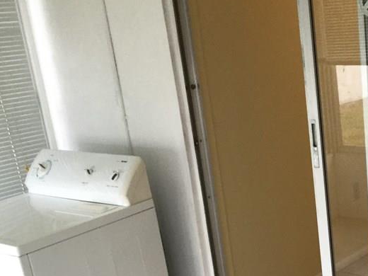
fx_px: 648
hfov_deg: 30.4
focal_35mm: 61
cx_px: 328
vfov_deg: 23.3
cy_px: 255
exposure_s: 1/30
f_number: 2.4
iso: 64
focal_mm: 3.3
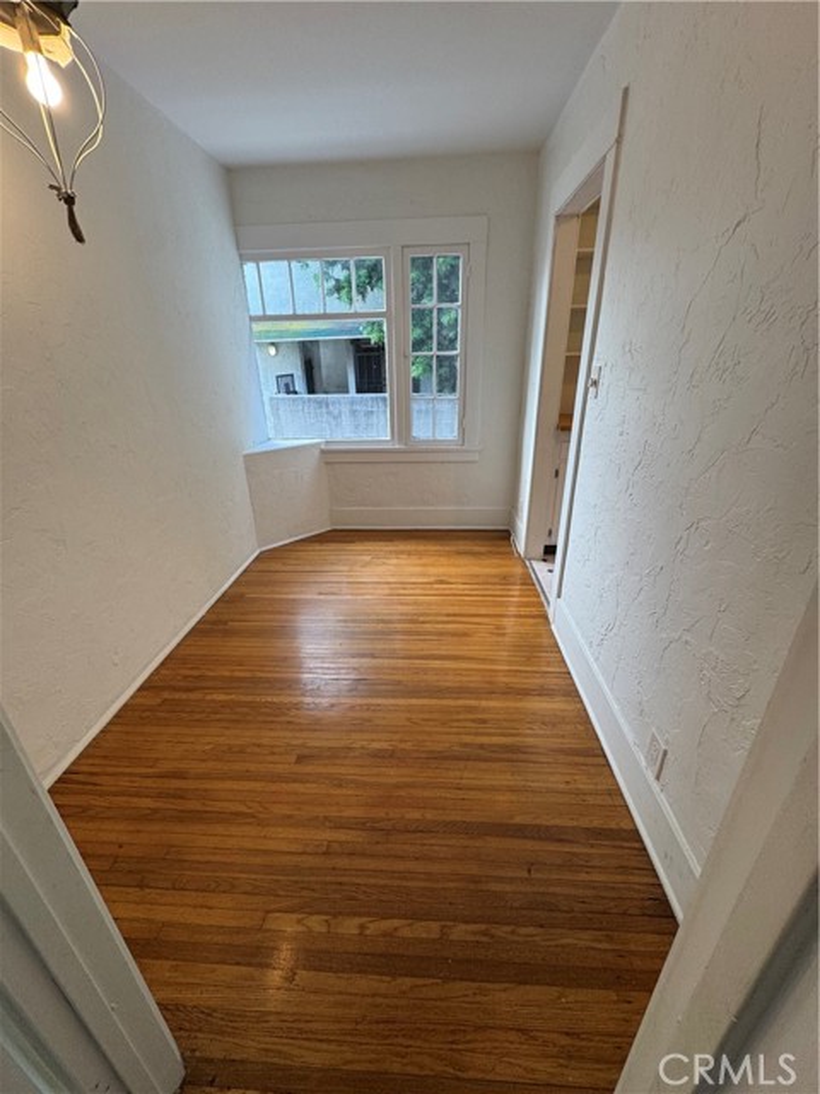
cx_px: 410
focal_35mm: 14
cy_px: 547
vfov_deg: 102.1
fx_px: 442
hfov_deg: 85.7
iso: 125
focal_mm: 2.22
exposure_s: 1/120
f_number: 2.2
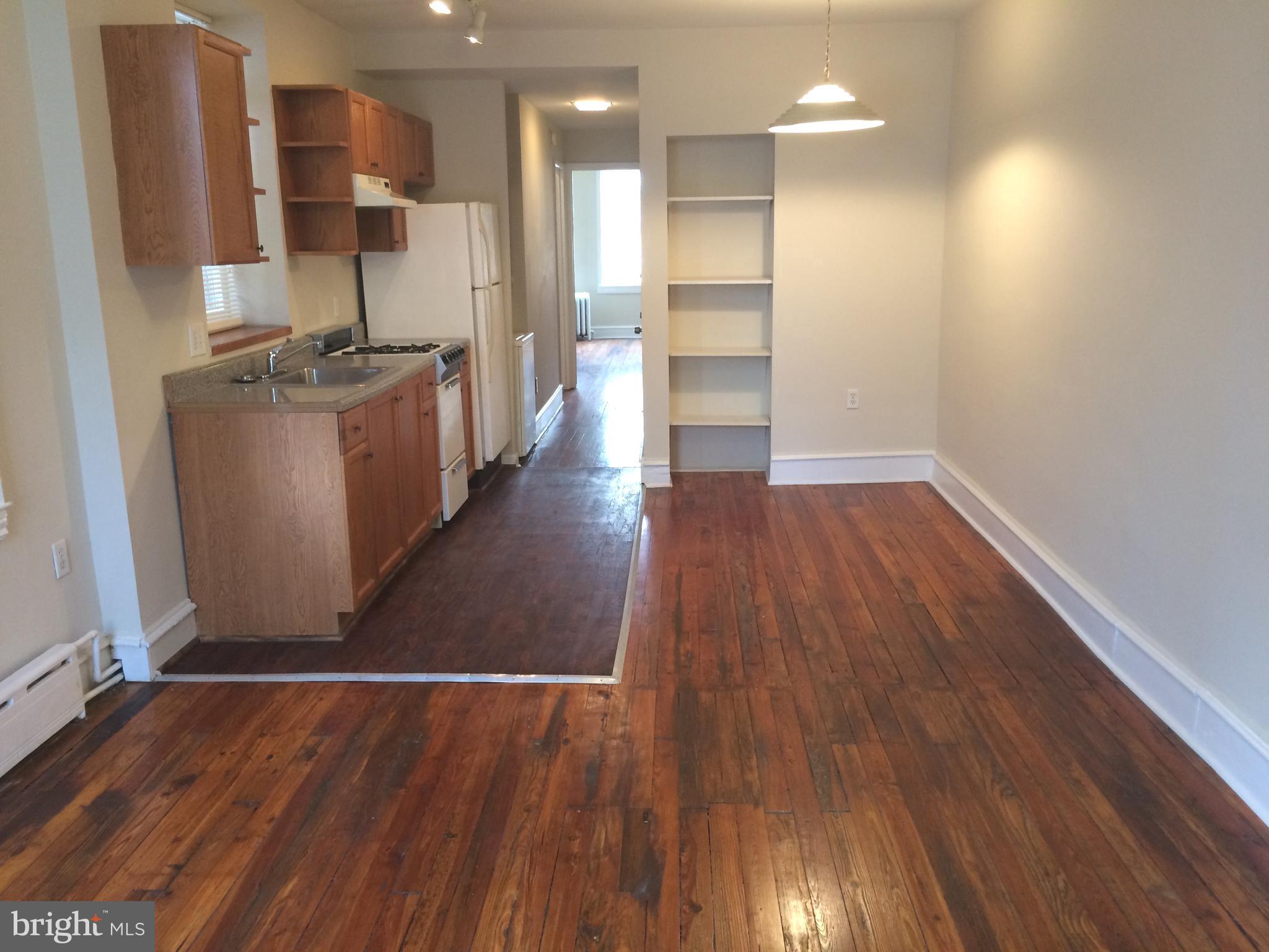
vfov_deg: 48.2
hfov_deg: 61.7
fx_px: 1063
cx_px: 634
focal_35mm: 29
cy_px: 476
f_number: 2.2
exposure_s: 1/30
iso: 125
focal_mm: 4.15
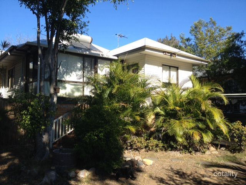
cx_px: 123
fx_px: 249
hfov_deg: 52.6
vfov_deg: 40.7
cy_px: 92
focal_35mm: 35
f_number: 2.4
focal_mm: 4.28
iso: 50
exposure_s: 1/789
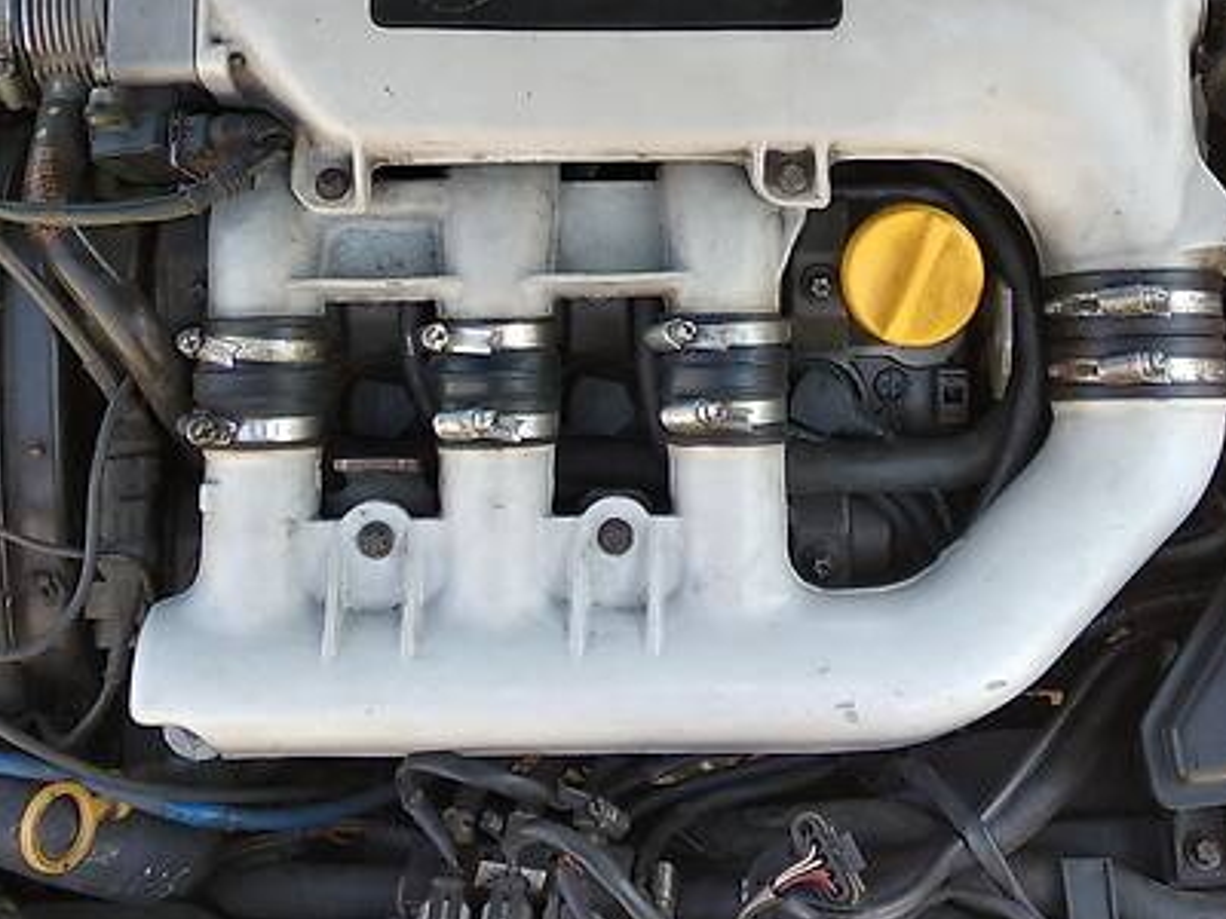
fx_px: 1842
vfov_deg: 26.9
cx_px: 683
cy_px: 55
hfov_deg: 36.8
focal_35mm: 52
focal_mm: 3.8
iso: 125
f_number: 2.2
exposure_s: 1/100
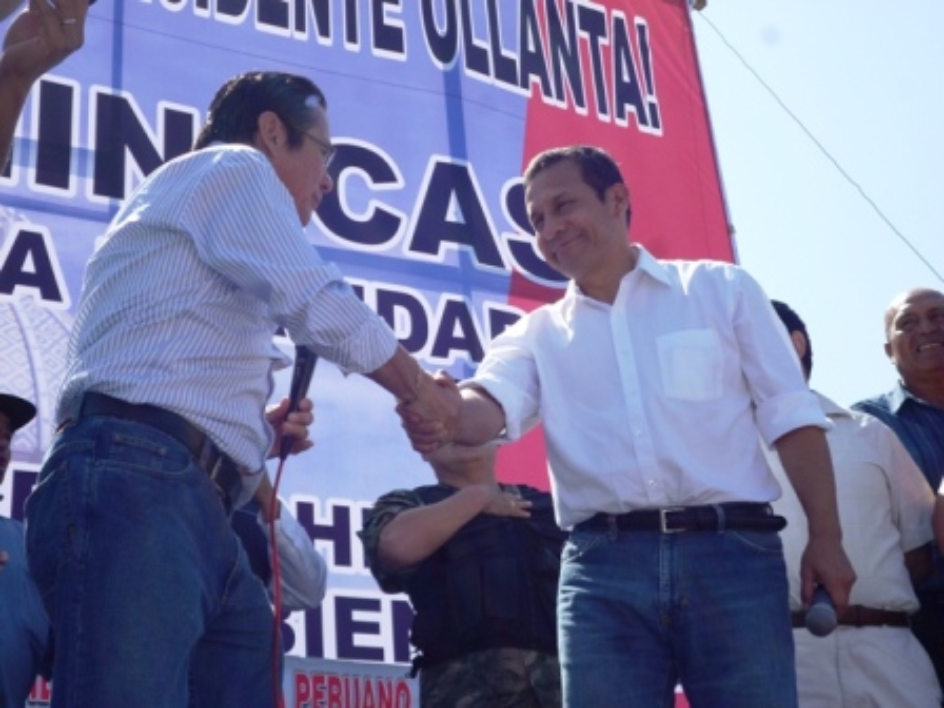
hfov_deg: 30.7
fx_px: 1718
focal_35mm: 63
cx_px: 472
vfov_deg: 23.3
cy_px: 354
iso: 100
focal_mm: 11.2
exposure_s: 1/500
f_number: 4.7
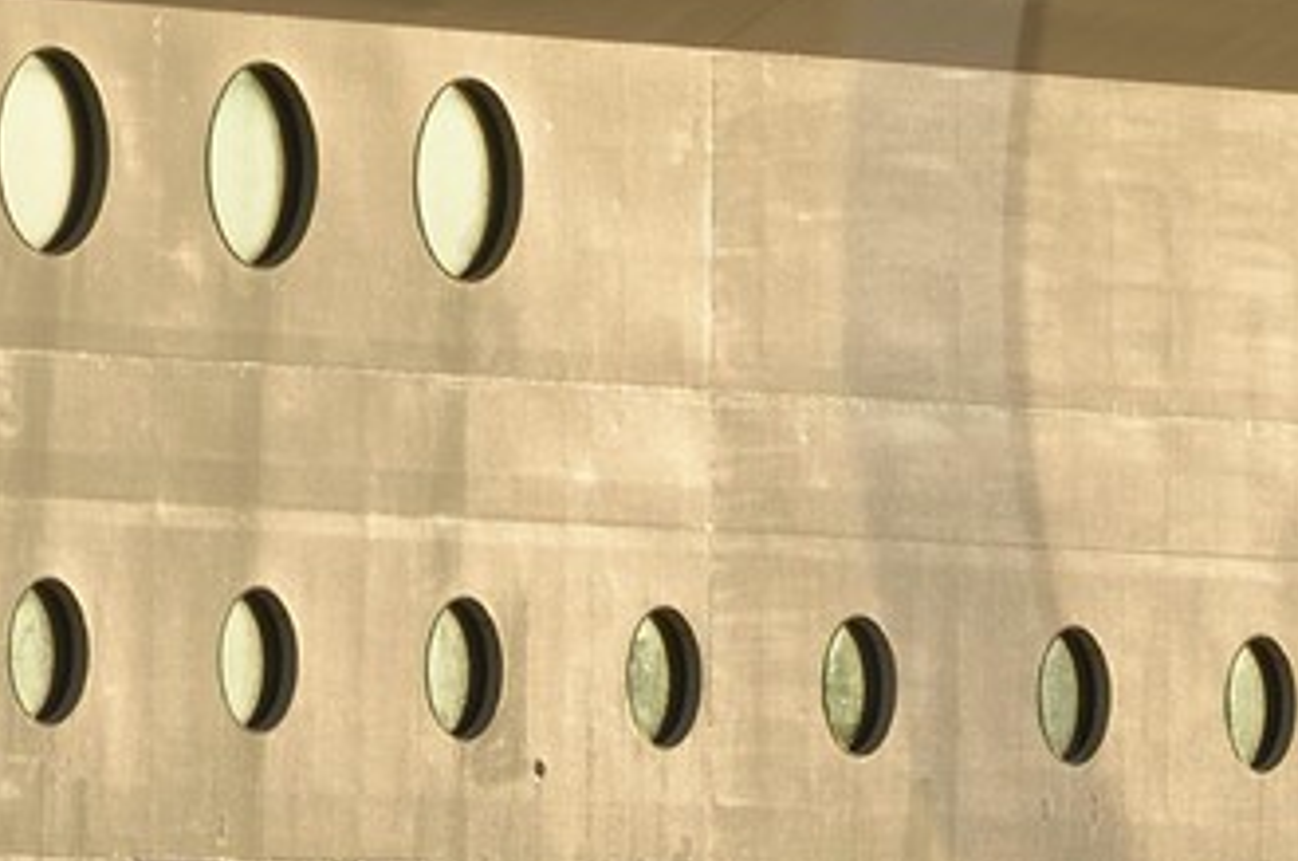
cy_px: 275
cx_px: 2447
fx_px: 34958
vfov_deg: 1.4
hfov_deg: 2.1
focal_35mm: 971
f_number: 11
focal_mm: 200
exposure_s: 1/640
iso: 320
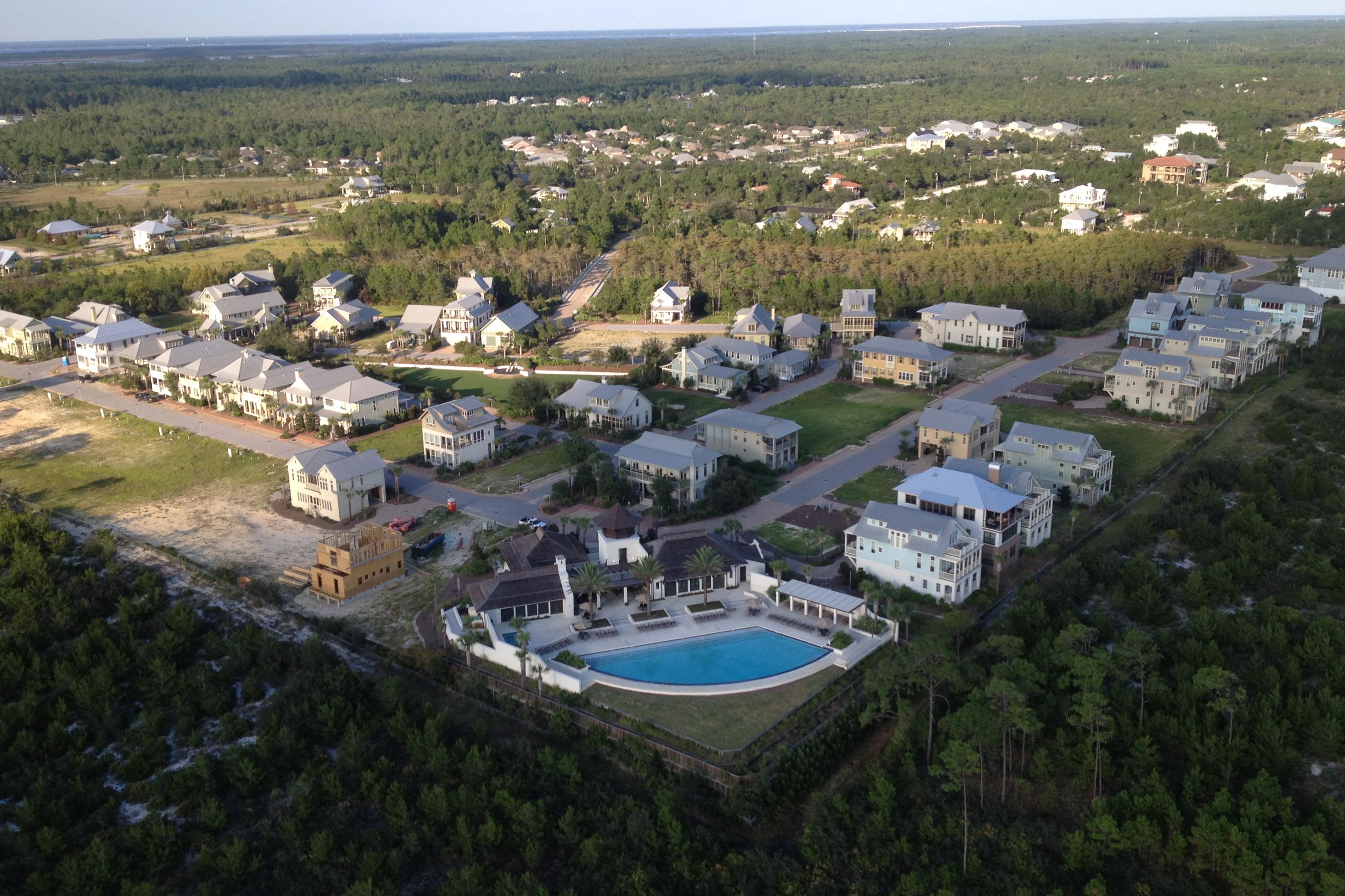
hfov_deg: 51.9
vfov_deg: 35.9
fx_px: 1382
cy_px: 455
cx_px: 680
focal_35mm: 37
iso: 64
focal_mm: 4.28
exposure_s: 1/681
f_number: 2.4
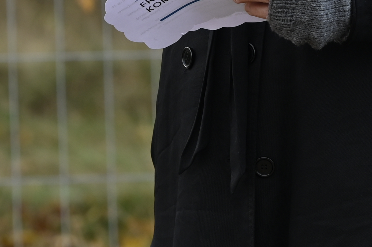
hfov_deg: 3.9
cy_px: -254
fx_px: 5400
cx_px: 245
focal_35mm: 523
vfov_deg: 2.6
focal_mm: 120
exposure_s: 1/250
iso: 280
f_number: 4
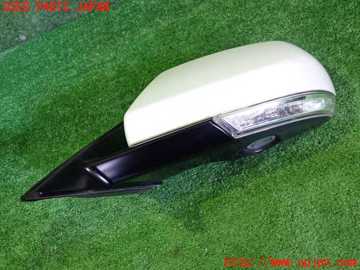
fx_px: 312
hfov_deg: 60.0
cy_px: 135
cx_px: 180
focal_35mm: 30
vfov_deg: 46.8
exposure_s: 1/30
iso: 500
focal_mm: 5.4
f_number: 2.3
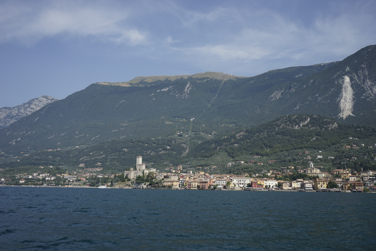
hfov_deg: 57.2
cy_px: 126
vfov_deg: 40.0
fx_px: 345
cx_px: 188
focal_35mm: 33
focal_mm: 33
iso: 100
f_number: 5
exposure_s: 1/1000
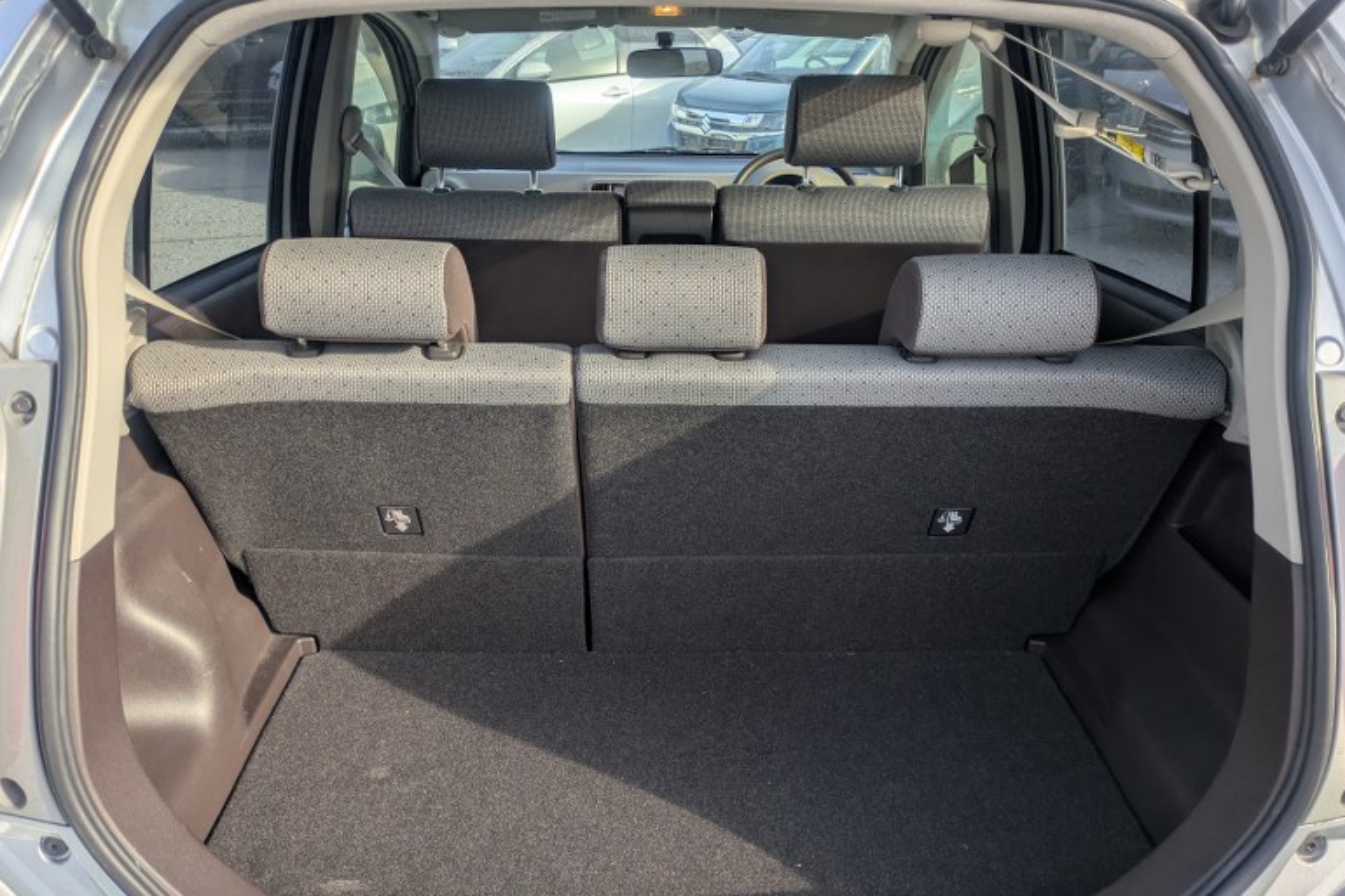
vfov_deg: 47.9
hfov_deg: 67.4
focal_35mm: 27
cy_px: 459
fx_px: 1008
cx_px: 672
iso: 45
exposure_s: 1/635
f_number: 1.89
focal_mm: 5.43
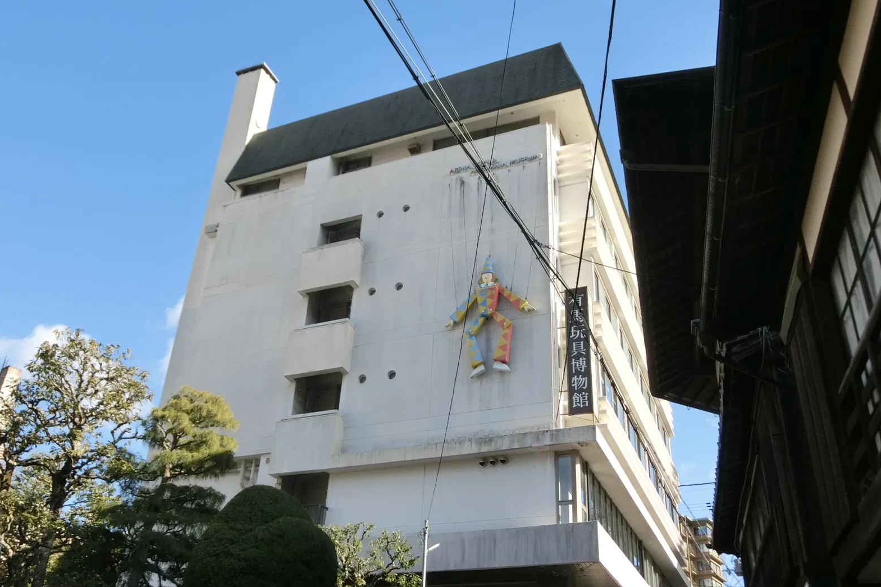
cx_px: 433
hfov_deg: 54.4
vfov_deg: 37.8
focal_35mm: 35
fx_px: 856
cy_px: 302
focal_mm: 5.93
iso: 80
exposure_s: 1/500
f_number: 3.7
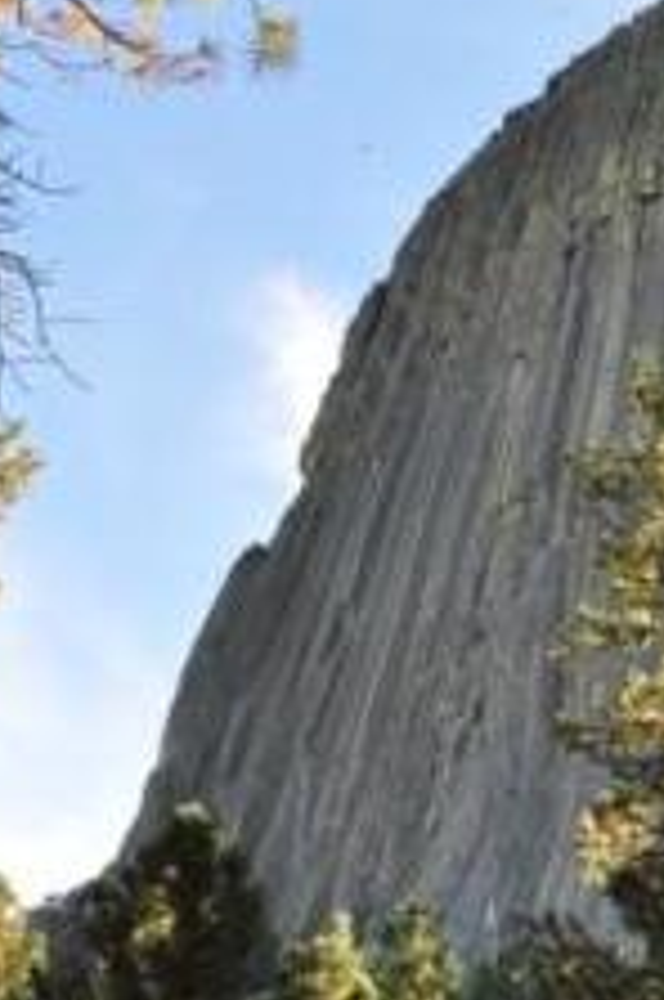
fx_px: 2331
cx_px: 603
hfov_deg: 16.0
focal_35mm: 84
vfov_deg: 24.0
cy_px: 717
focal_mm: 26
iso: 400
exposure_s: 1/200
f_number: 7.1
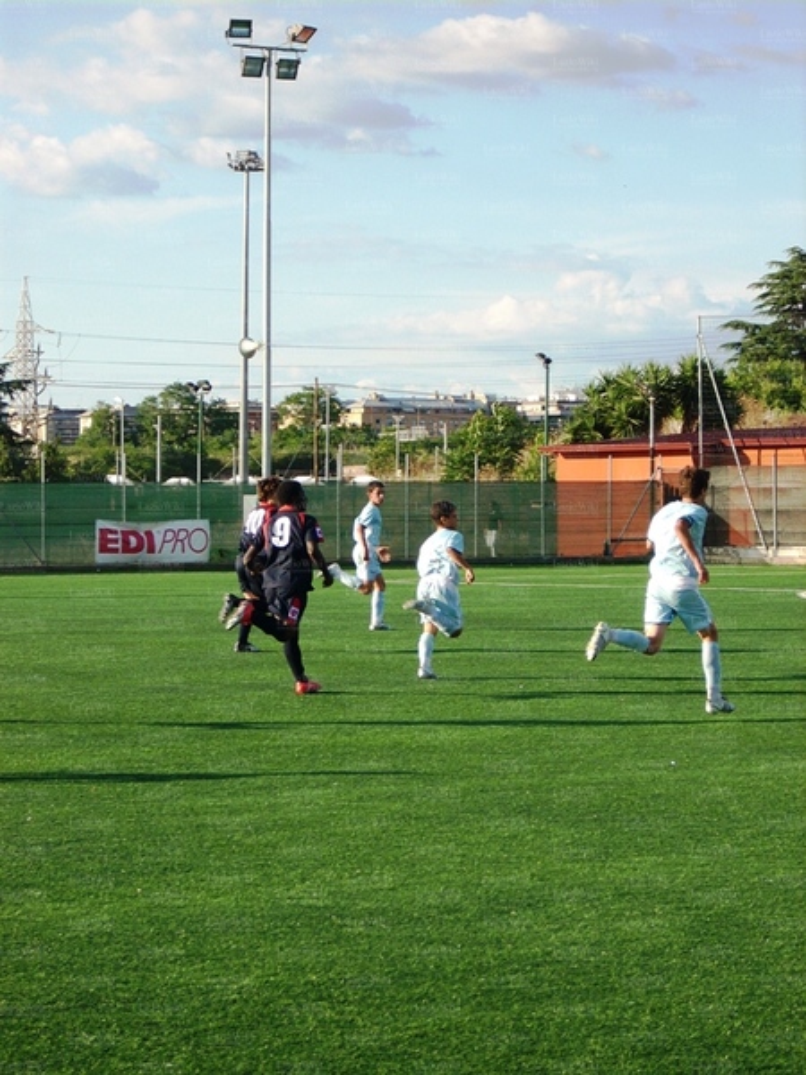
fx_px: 3508
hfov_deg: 13.1
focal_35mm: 113
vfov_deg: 17.4
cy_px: 538
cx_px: 403
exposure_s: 1/250
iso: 87
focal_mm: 18.6
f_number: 5.2
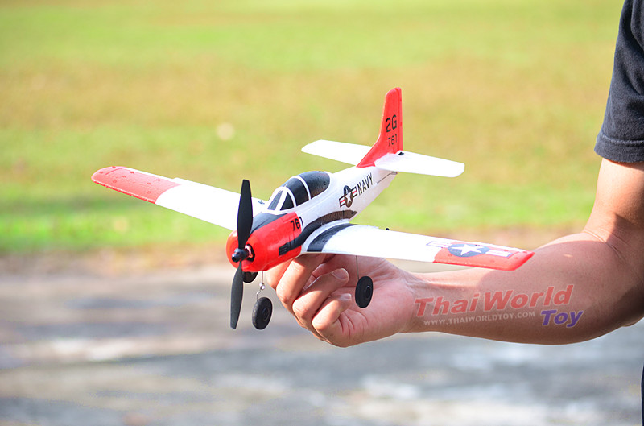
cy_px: 213
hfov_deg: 17.1
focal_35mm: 120
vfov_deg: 11.4
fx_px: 2141
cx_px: 322
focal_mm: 80
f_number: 5.6
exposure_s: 1/160
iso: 100
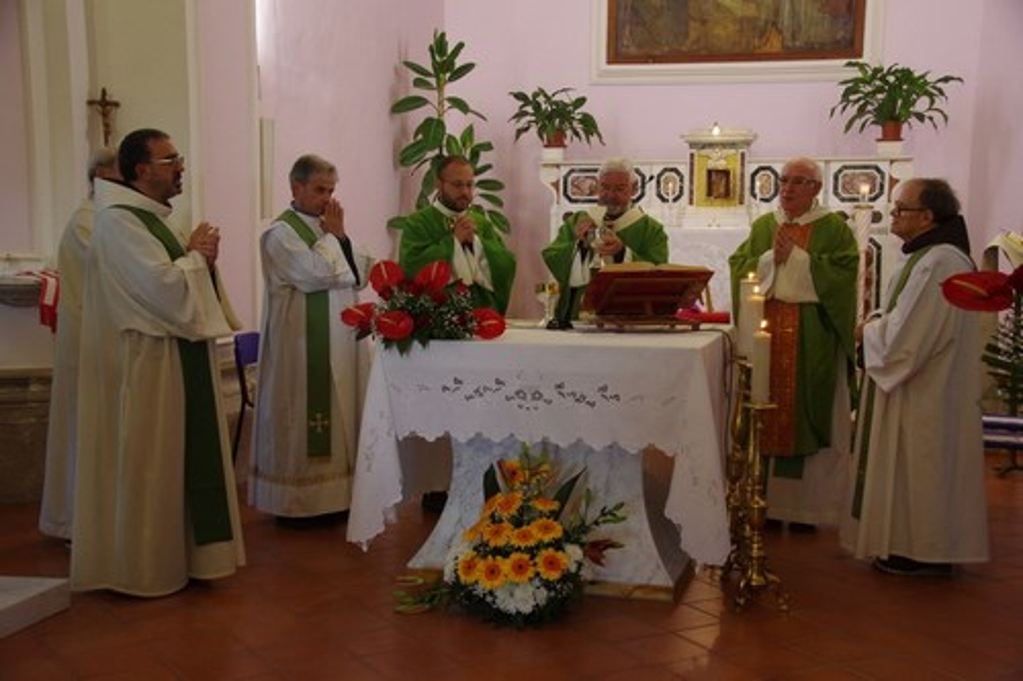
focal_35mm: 46
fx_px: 1307
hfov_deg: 42.8
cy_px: 340
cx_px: 512
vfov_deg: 29.2
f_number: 6.3
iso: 1600
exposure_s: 1/30
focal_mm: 31
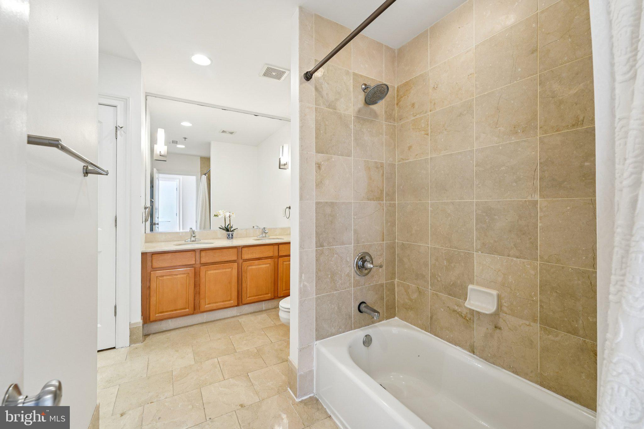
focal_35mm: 14
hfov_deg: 104.3
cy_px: 214
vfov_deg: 81.2
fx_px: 250
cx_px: 322
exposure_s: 1/30
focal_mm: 14
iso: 500
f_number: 8
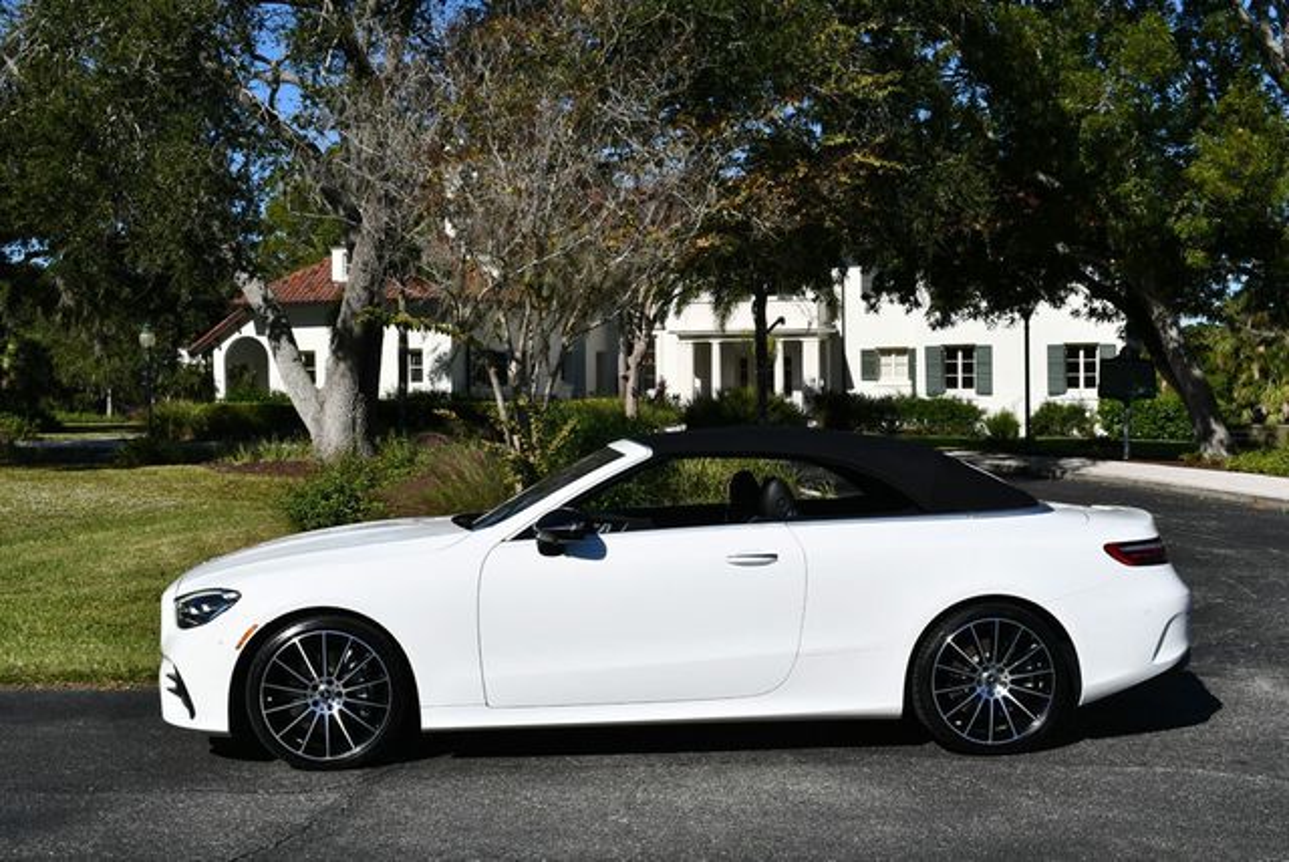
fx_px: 1649
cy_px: 431
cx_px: 644
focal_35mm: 46
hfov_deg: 42.7
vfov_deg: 29.3
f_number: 10
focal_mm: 23
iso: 100
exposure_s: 1/400
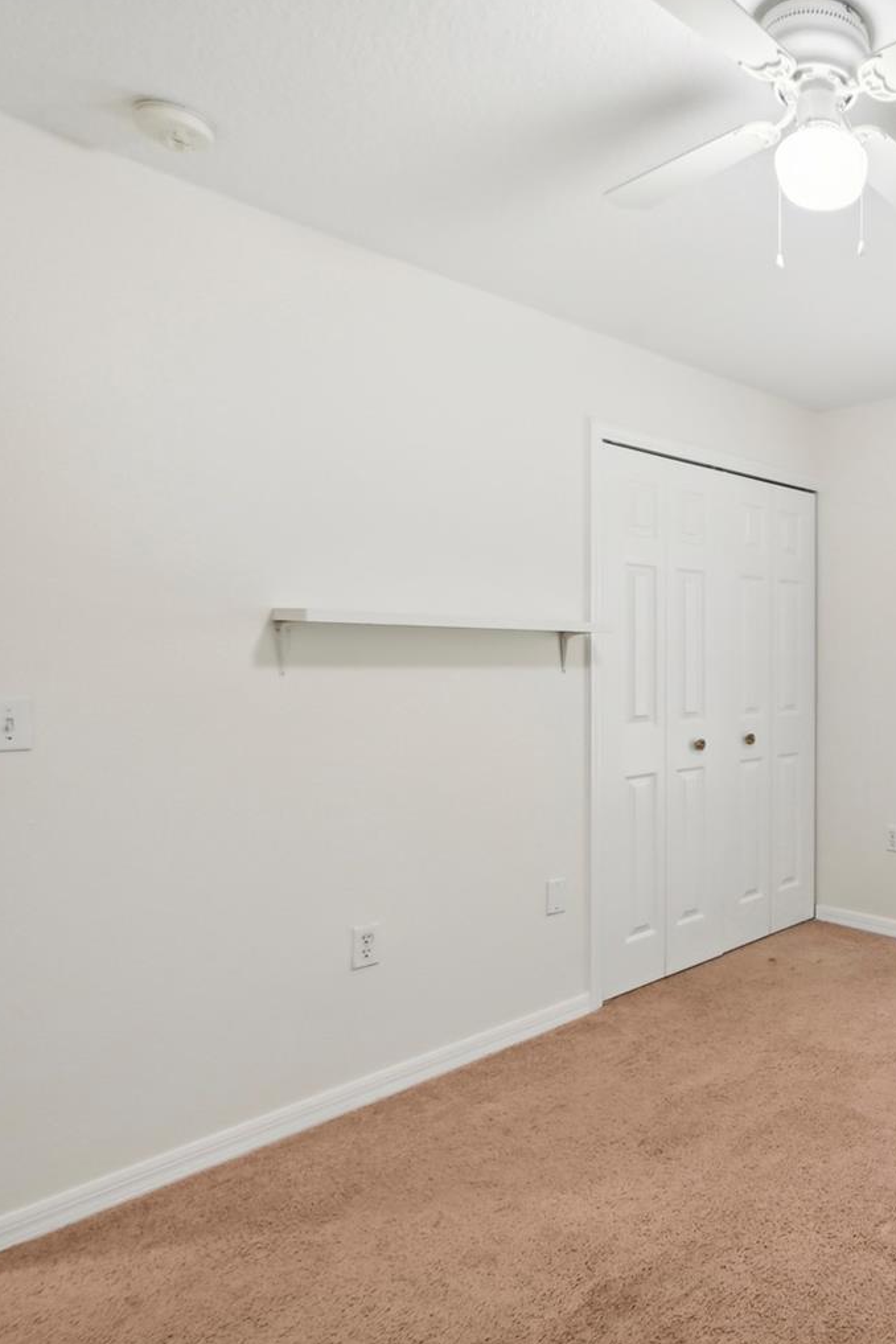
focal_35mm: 22
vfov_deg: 78.6
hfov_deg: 47.6
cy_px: 665
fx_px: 821
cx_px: 893
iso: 400
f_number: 8
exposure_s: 1/15
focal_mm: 14
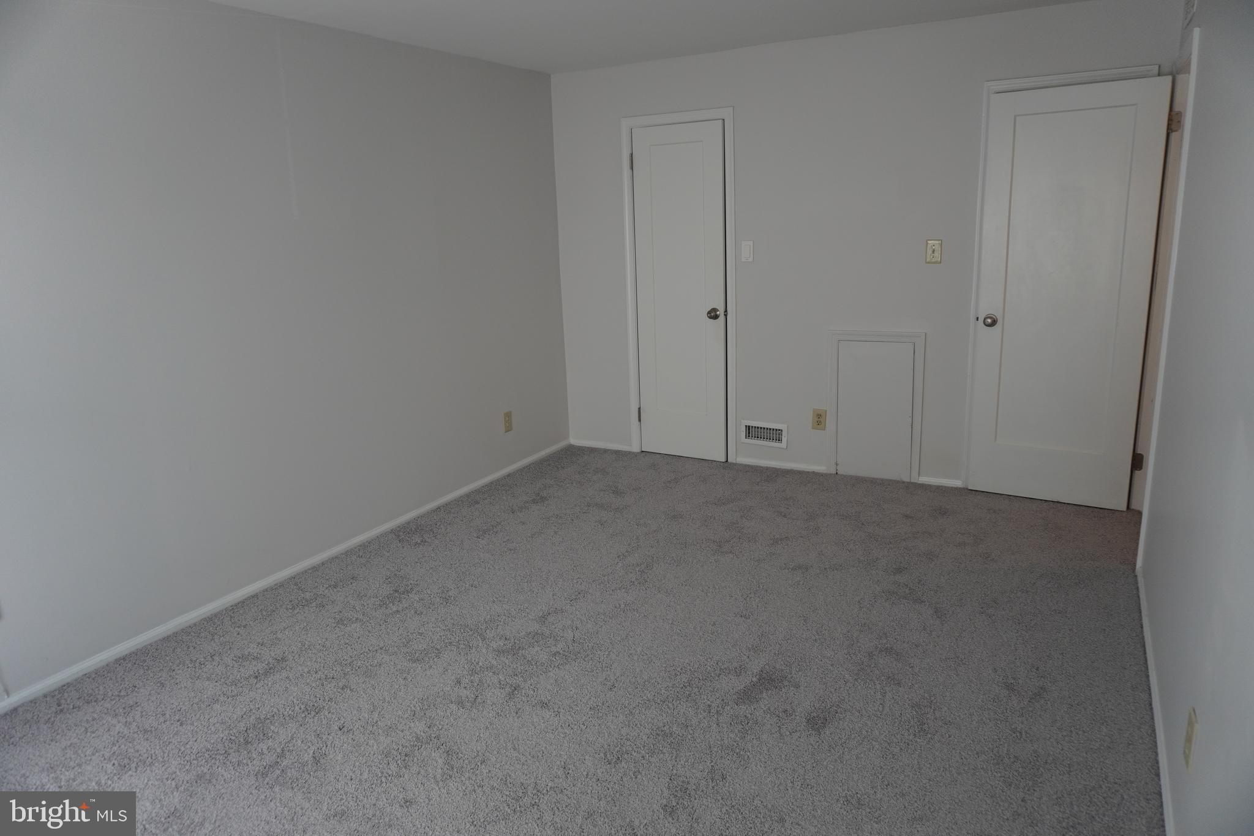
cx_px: 627
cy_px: 418
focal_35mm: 24
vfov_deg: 53.1
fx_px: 836
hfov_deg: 73.7
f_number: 4
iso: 400
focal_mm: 16
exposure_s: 1/160
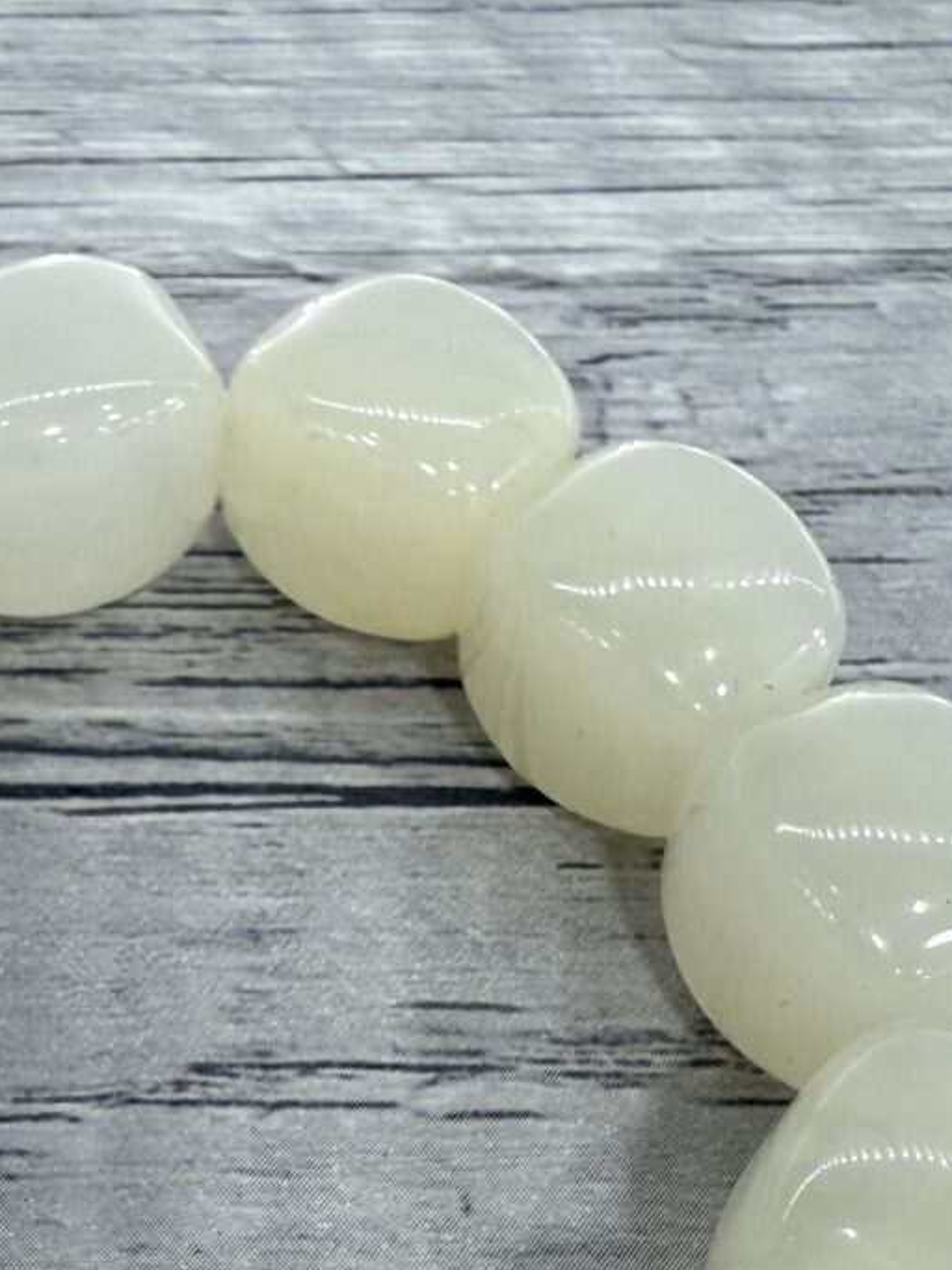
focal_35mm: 54
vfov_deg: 33.3
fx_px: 1981
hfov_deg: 26.3
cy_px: 1186
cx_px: 143
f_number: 2.2
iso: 80
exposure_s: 1/100
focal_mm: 2.22
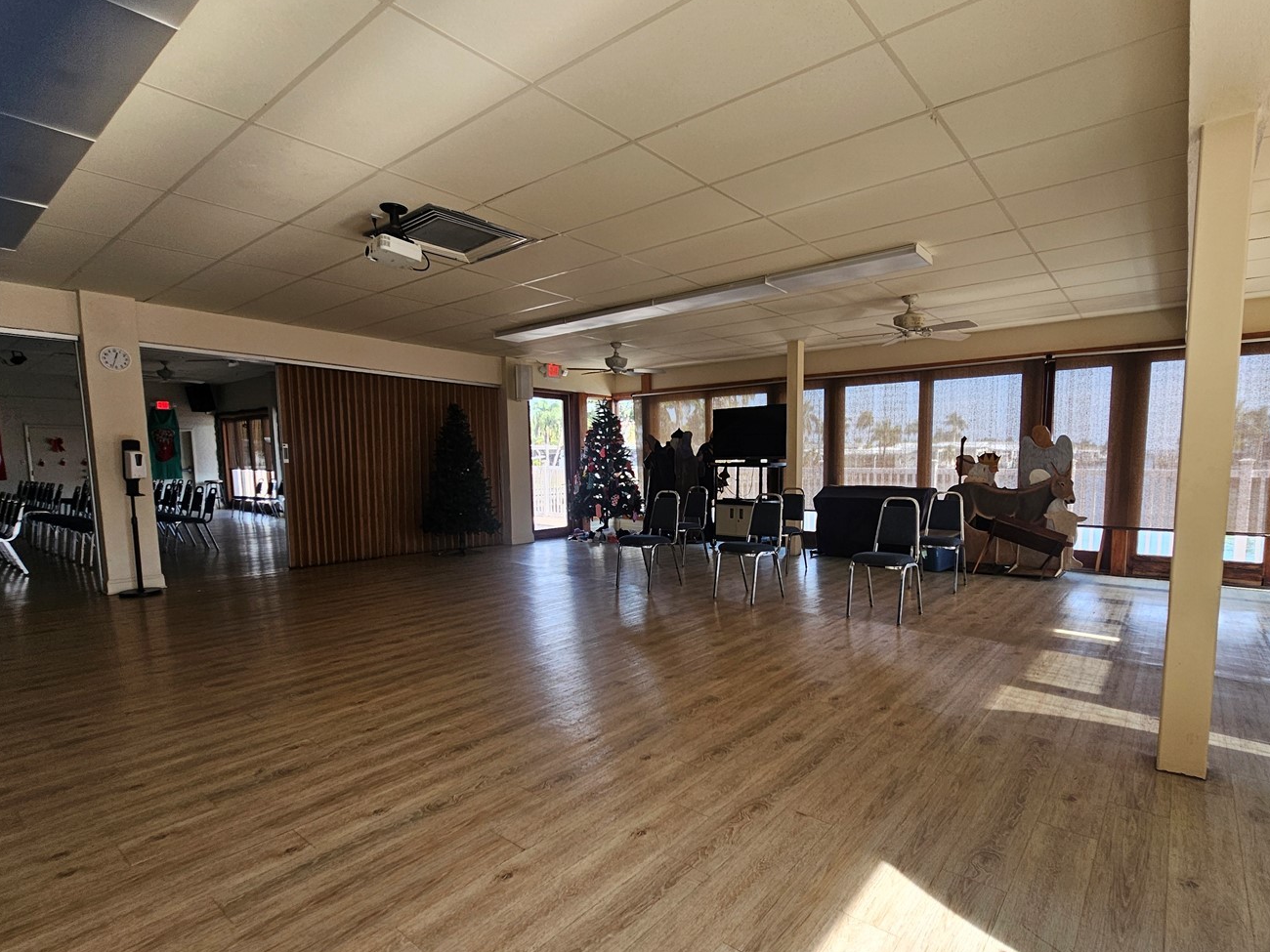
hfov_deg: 94.3
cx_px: 682
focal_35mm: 16
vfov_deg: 77.8
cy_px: 527
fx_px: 587
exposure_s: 1/60
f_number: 2.2
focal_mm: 2.2
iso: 50
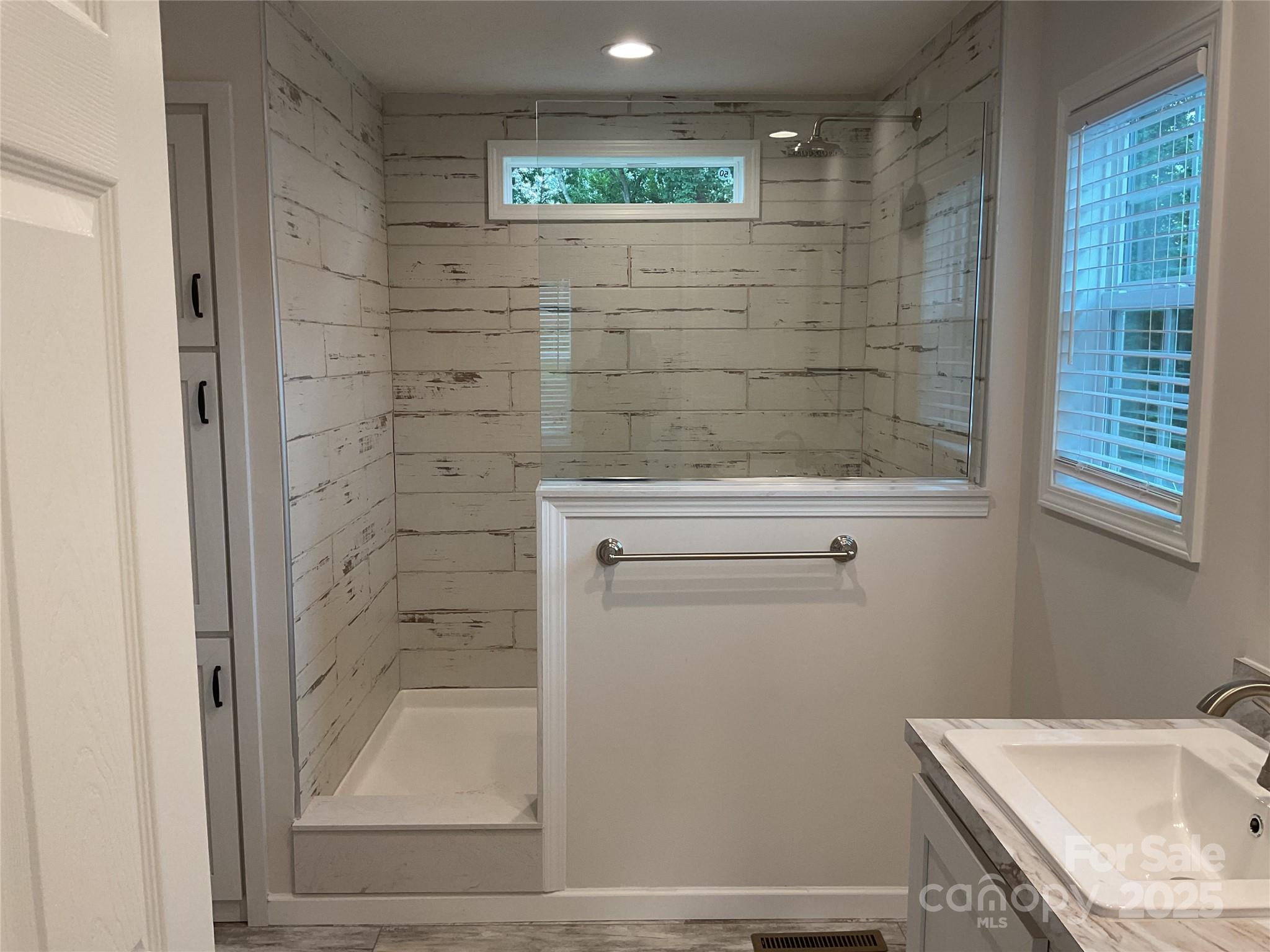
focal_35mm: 29
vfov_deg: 48.2
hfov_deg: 61.7
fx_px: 1064
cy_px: 476
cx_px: 635
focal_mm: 3
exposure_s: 1/120
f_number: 1.8
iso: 50
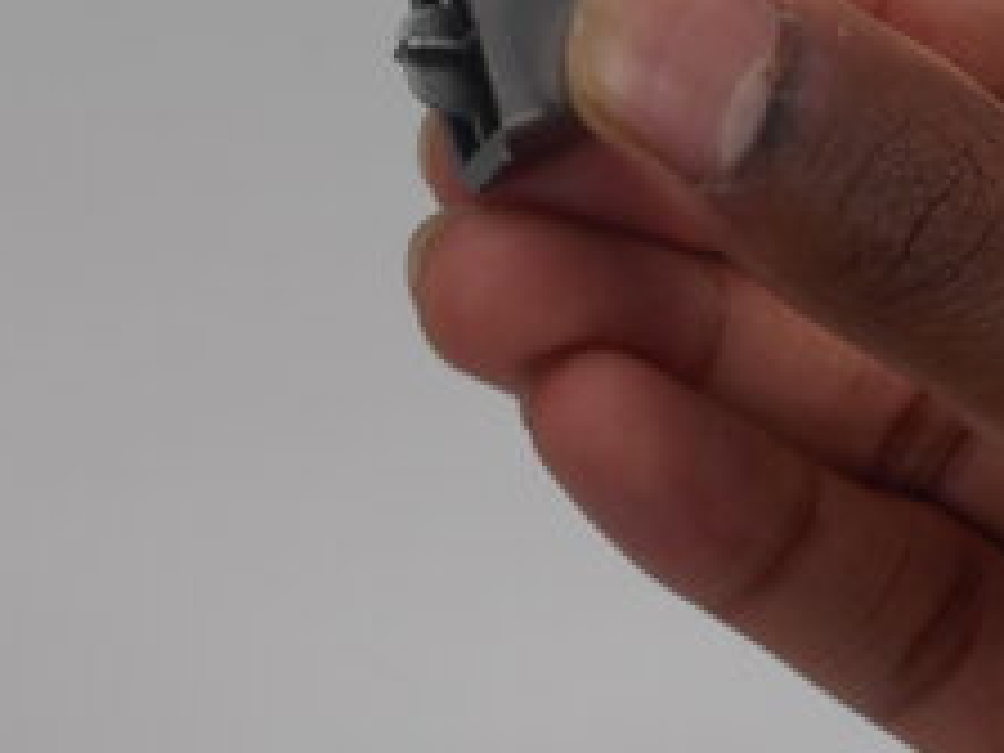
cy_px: 134
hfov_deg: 6.4
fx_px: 8962
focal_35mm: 309
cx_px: 157
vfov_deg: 4.8
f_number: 5.9
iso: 80
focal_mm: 20.9
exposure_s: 1/60
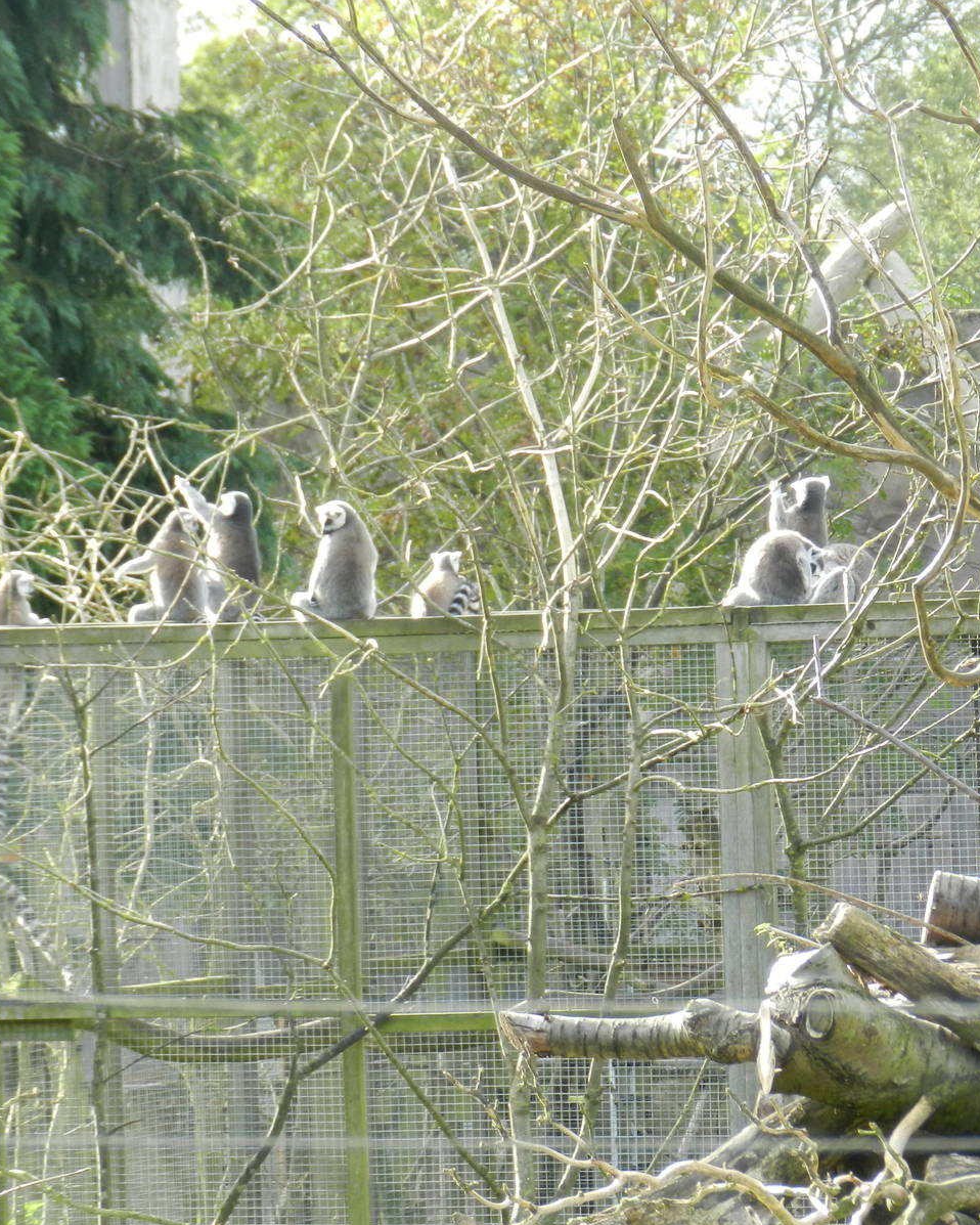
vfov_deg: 5.6
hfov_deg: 4.5
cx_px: 582
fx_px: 12432
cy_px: 613
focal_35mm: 343
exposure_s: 1/100
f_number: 5.2
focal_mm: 46.7
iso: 180
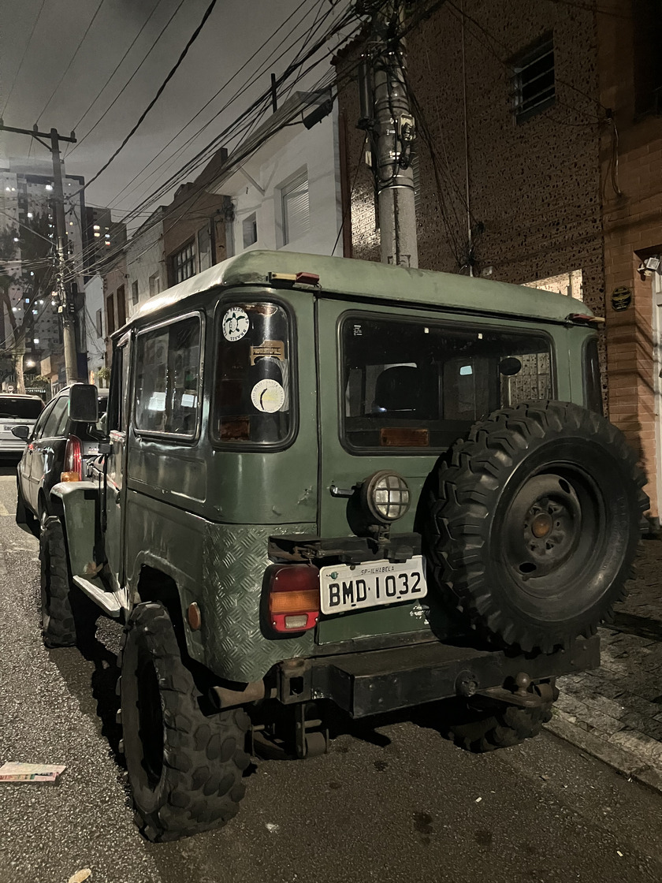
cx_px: 331
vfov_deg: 63.4
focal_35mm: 28
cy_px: 442
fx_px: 714
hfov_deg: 49.7
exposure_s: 1/15
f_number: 1.8
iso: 1250
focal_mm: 3.99
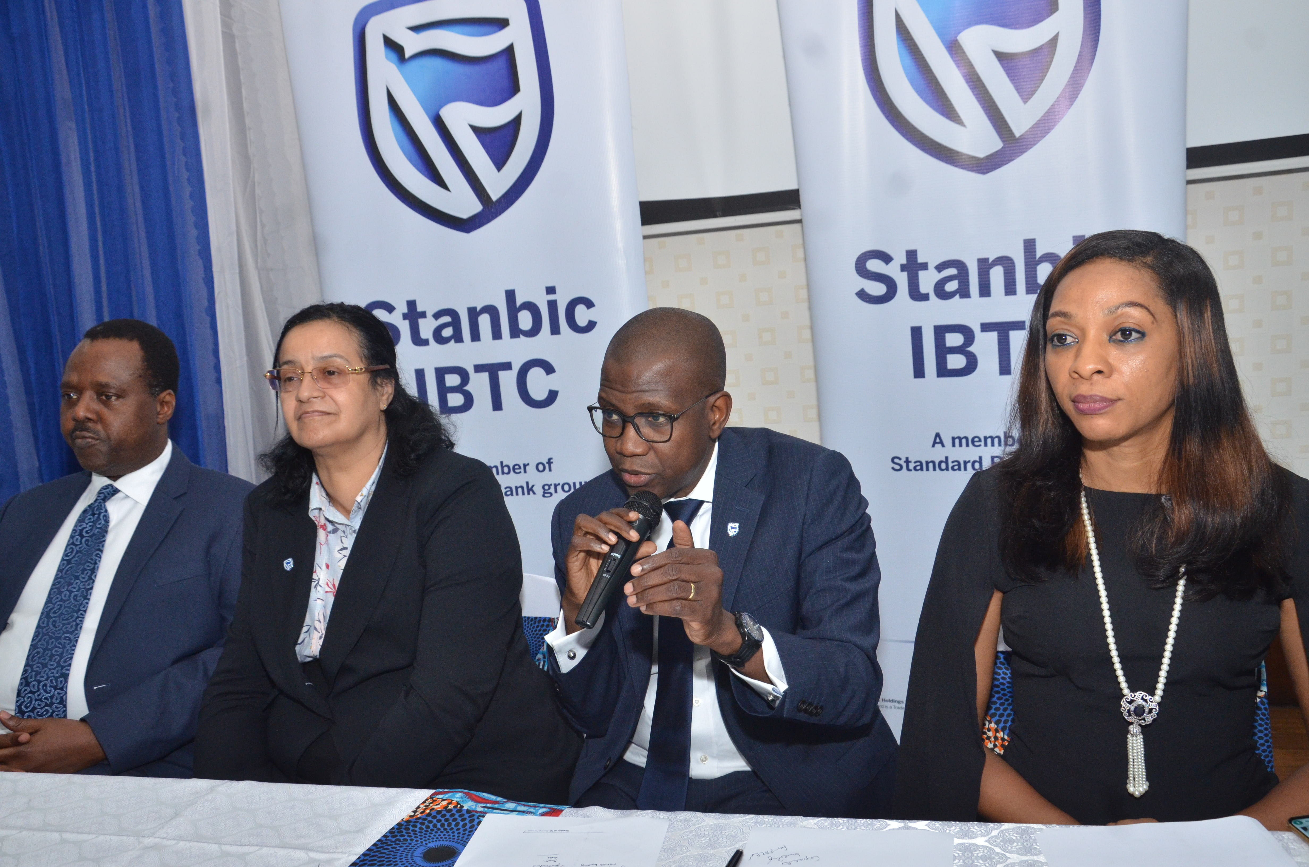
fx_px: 1143
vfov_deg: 41.5
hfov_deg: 59.6
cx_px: 654
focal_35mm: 32
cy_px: 434
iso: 1000
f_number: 5.6
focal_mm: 21
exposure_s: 1/80
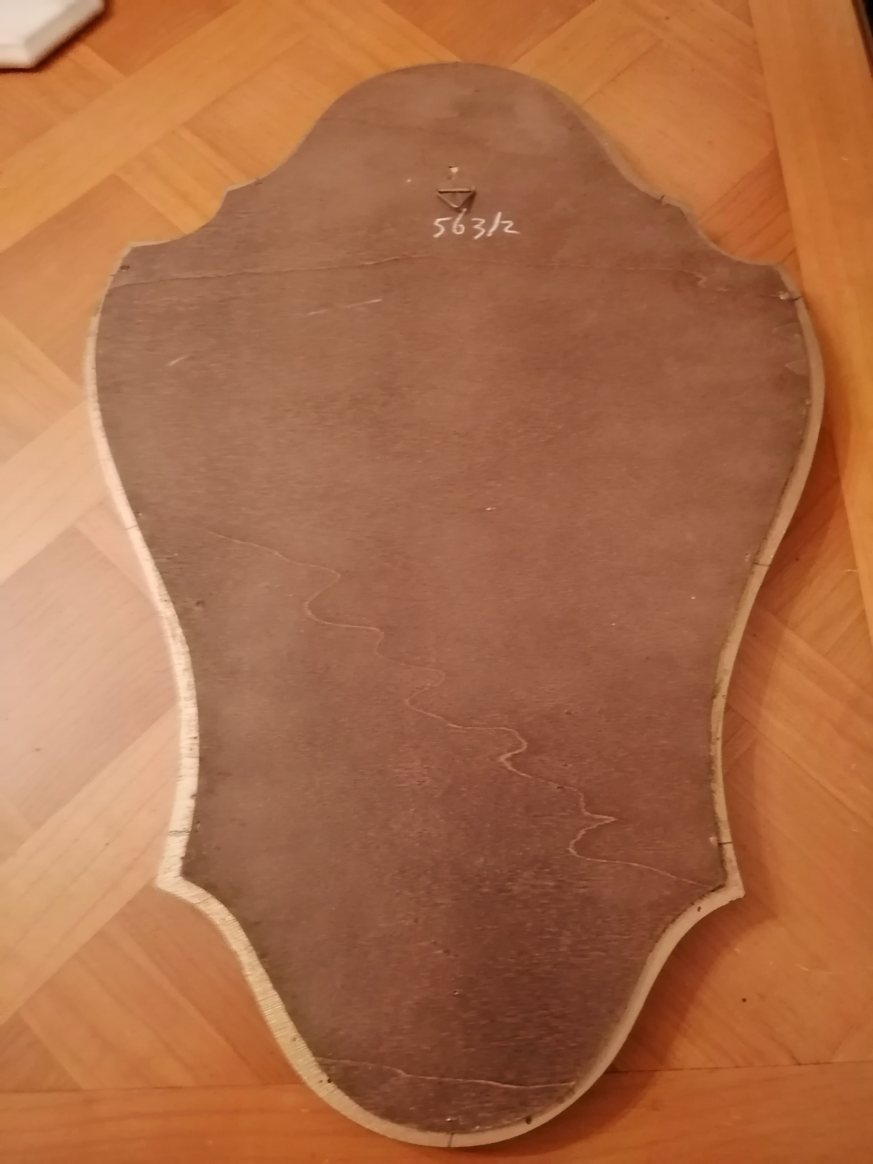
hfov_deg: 51.4
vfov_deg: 65.3
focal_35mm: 27
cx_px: 436
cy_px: 582
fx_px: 908
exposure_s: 1/16.7
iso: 800
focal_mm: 3.95
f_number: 1.8
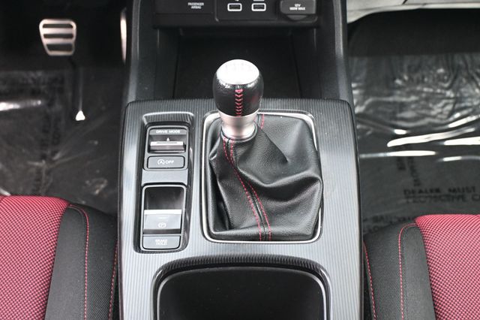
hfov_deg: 36.9
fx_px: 720
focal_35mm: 54
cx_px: 240
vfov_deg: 25.0
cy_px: 160
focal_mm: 36
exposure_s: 1/125
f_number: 5.3
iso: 2500
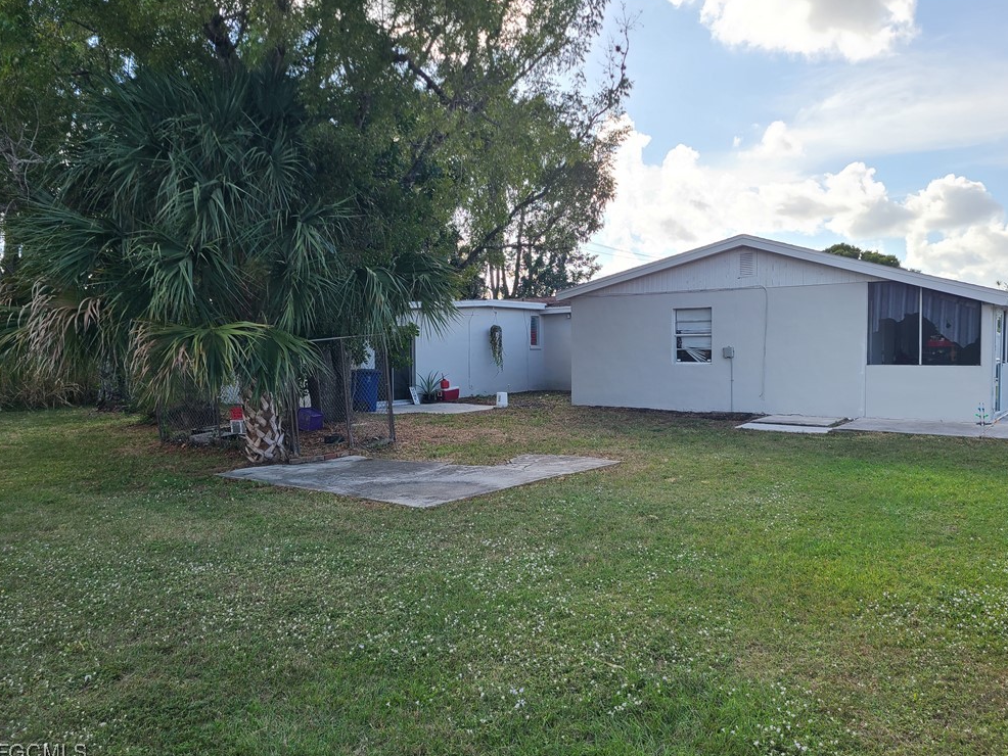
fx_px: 786
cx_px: 513
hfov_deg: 65.3
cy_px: 383
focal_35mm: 27
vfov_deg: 51.4
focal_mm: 5.4
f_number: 1.8
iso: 40
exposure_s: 1/825
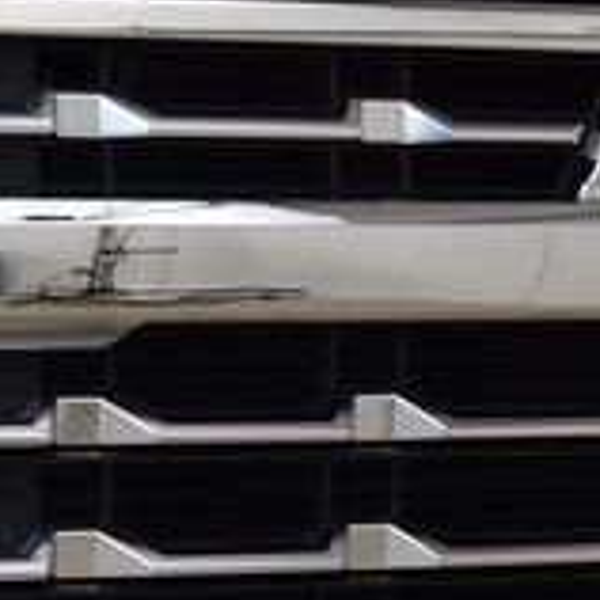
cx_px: 391
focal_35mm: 196
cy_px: 666
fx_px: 3844
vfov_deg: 8.8
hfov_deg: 8.9
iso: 400
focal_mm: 38
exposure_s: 1/20
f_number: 6.3
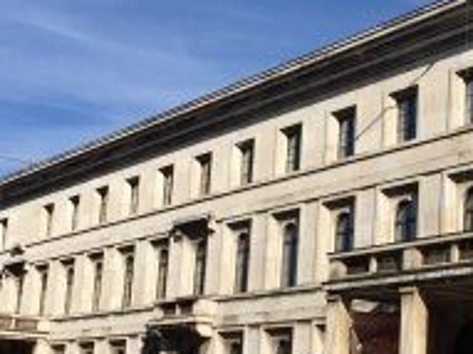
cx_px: 362
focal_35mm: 76
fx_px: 1038
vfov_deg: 19.4
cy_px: 197
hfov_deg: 25.3
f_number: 2.2
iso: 32
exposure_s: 1/2825
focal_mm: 4.15
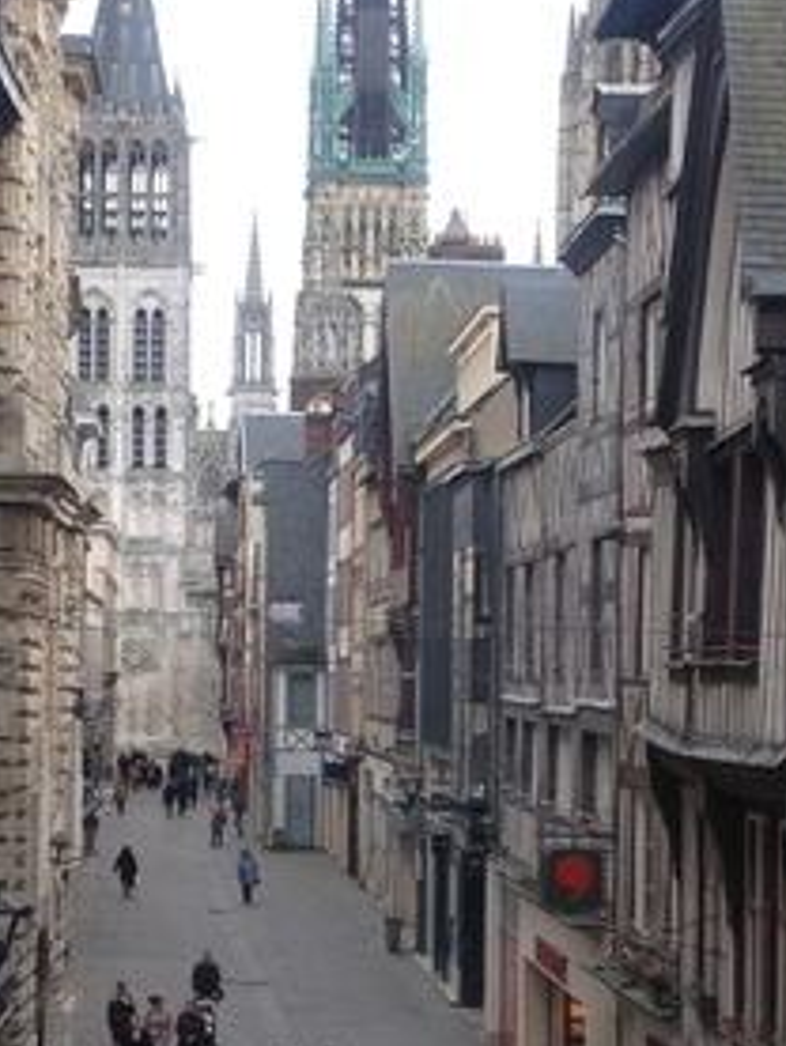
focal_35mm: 97
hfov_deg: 15.2
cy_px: 638
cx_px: 299
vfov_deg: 20.2
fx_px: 2934
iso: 50
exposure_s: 1/211
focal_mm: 4.28
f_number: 2.4
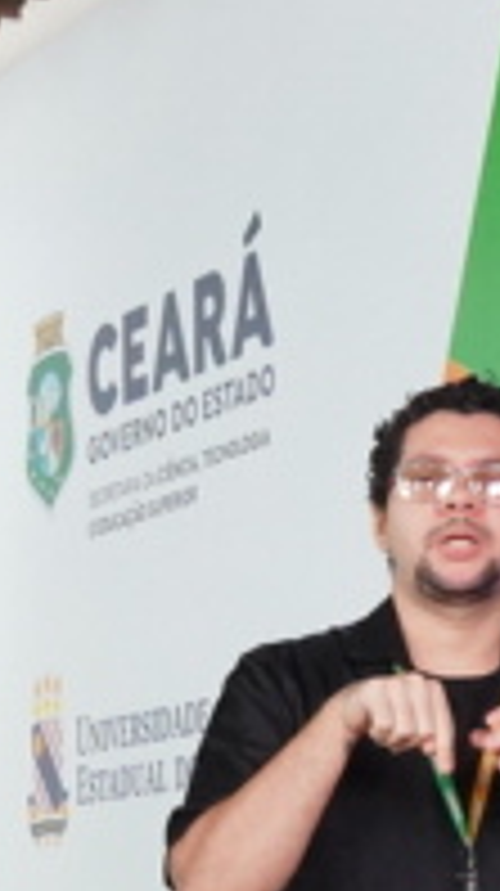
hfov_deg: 7.9
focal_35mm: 154
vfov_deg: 13.0
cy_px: 1467
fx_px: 3639
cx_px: 225
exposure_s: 1/160
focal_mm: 18
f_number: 6.3
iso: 2500
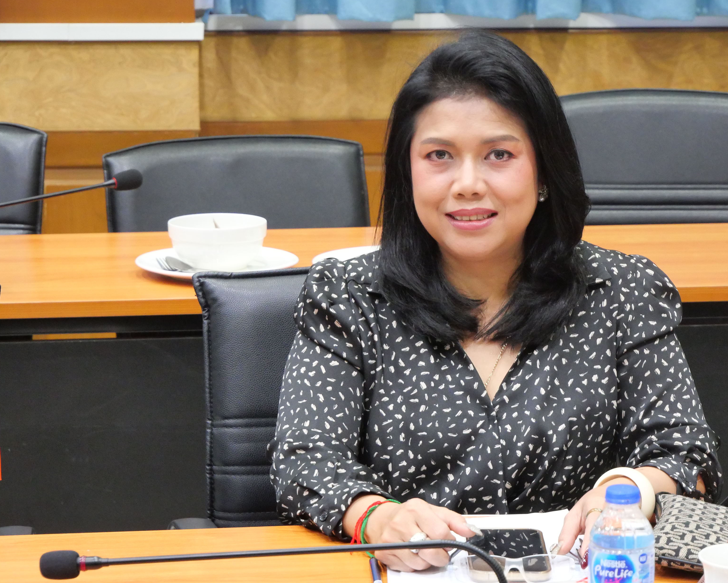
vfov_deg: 12.0
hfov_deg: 14.9
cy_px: 290
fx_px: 2780
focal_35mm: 129
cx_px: 425
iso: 3200
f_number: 5.6
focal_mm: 55
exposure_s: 1/30
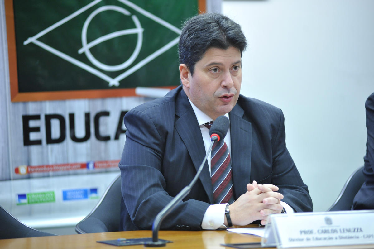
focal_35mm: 155
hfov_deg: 13.3
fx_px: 1610
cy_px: 124
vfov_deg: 8.8
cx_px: 187
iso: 2000
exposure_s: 1/250
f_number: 3.2
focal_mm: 155
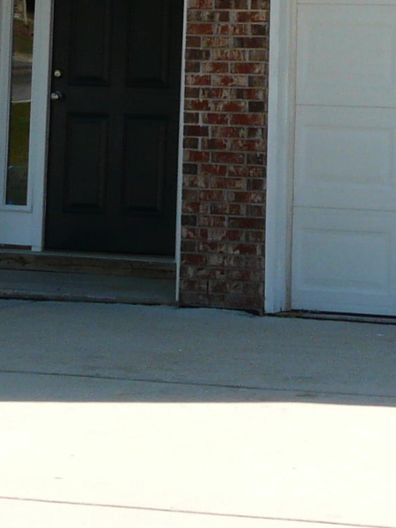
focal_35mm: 148
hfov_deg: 10.0
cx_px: 280
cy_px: -217
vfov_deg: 12.8
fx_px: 2256
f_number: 5.6
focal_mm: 6.3
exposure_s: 1/200
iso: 100
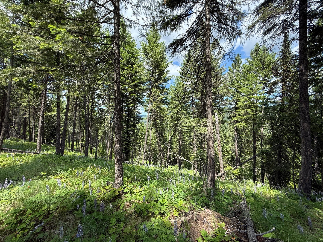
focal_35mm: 14
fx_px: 131
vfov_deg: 85.7
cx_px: 162
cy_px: 121
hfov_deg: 102.1
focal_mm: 2.22
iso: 64
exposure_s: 1/607
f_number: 2.2
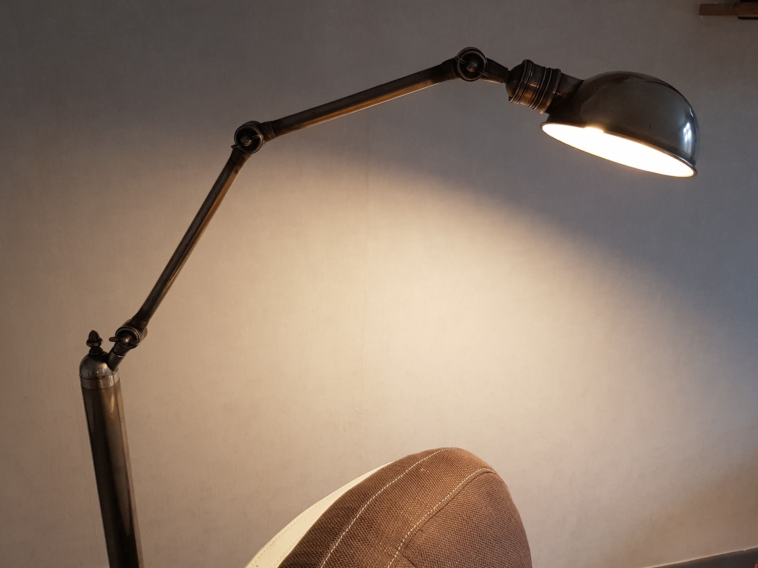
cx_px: 363
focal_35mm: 30
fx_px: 657
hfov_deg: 59.9
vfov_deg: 46.8
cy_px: 303
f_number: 1.7
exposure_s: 1/25
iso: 200
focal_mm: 4.3
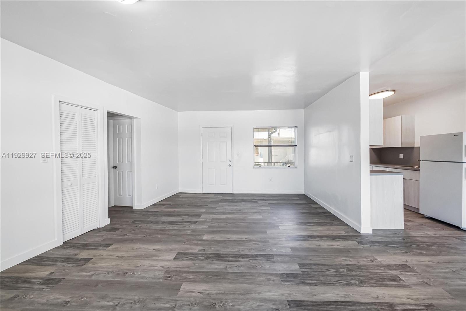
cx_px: 233
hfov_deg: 104.3
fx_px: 181
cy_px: 156
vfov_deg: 81.2
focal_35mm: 14
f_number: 5.6
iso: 800
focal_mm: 7
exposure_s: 1/60
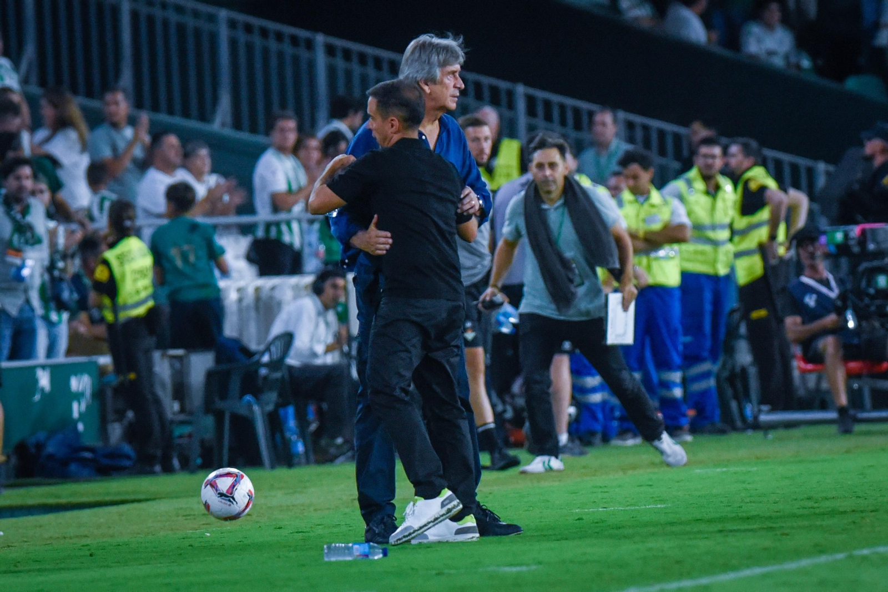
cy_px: 296
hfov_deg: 6.9
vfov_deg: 4.6
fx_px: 7400
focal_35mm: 300
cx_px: 444
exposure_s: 1/1600
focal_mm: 300
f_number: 3.2
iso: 3200
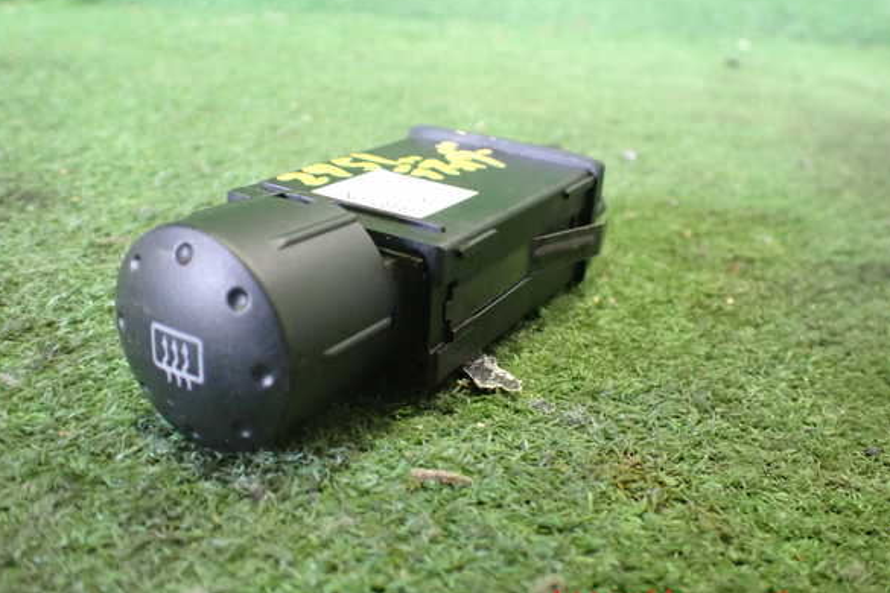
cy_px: 283
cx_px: 441
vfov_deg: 41.1
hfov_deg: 58.7
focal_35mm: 32
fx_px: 791
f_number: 2.3
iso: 1000
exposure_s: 1/30
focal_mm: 5.4
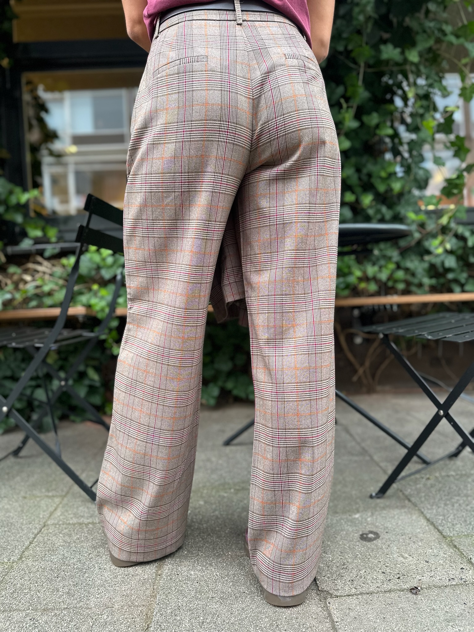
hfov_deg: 56.8
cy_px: 316
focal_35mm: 24
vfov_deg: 71.6
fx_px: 438
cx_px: 237
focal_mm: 6.86
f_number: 1.78
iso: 125
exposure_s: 1/121
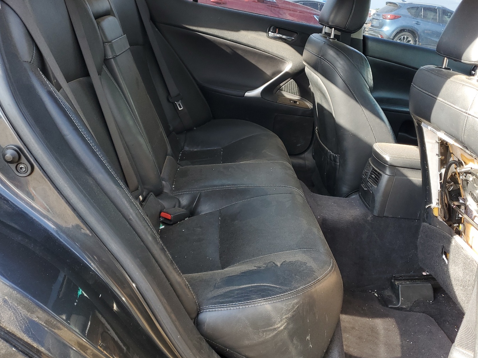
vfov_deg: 45.3
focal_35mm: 31
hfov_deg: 58.3
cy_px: 151
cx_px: 256
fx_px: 428
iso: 50
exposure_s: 1/185
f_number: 1.5
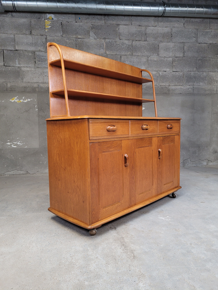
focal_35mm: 26
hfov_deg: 53.1
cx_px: 109
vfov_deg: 67.3
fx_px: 218
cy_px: 145
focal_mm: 5.4
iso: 200
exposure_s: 1/100
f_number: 1.8
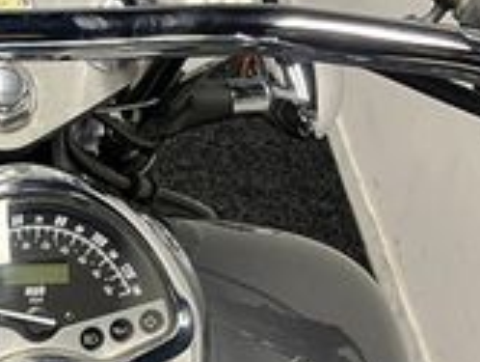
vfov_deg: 14.5
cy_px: 403
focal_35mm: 100
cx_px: -9
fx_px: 1389
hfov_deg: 19.0
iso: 125
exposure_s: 1/50
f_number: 1.6
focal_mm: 5.1
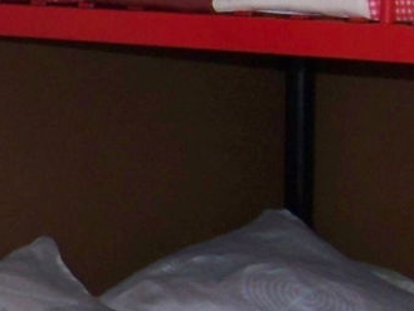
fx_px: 2094
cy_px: 222
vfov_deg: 8.5
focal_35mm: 175
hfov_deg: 10.8
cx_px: -224
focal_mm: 5.85
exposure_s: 1/30
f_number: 2.8
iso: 200
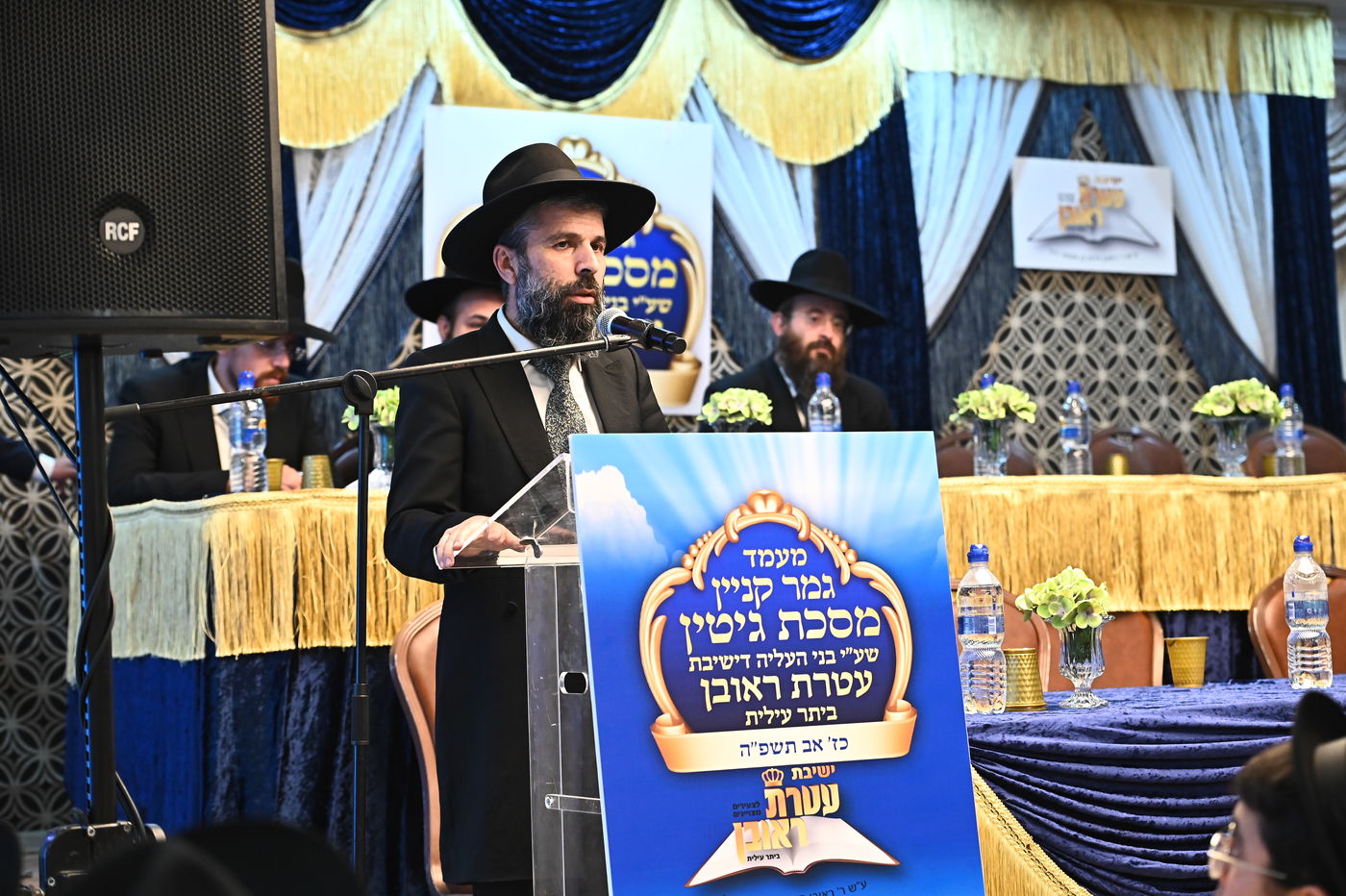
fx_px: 3176
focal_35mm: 85
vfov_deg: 16.1
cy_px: 448
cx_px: 673
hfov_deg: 23.9
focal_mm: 85
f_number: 4.5
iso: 2500
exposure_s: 1/250
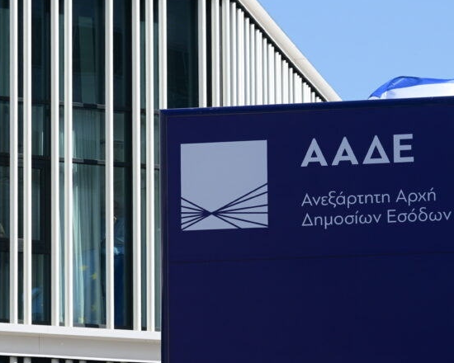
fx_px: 3440
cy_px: 313
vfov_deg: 6.0
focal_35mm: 256
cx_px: 97
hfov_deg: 7.5
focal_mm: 125
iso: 400
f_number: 10
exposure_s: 1/640
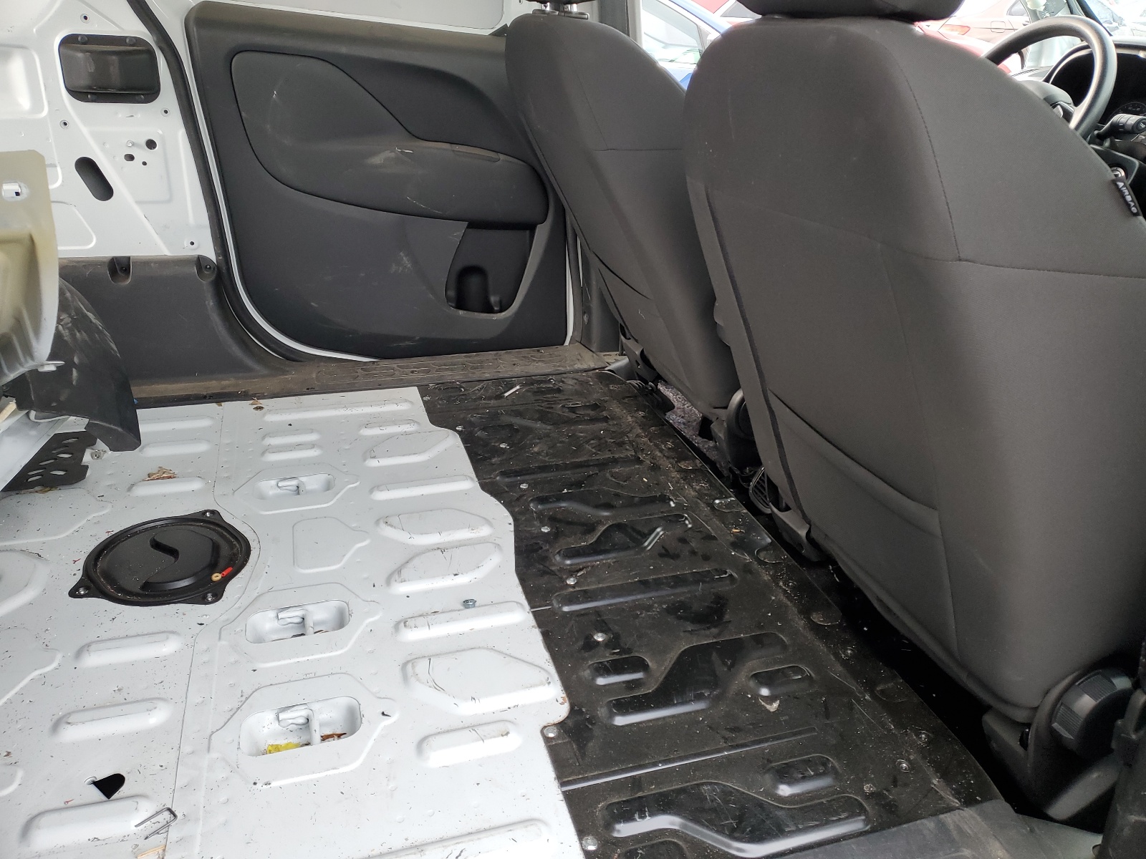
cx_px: 573
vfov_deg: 53.1
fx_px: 861
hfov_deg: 67.3
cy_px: 430
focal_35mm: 26
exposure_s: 1/60.2
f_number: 1.5
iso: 58
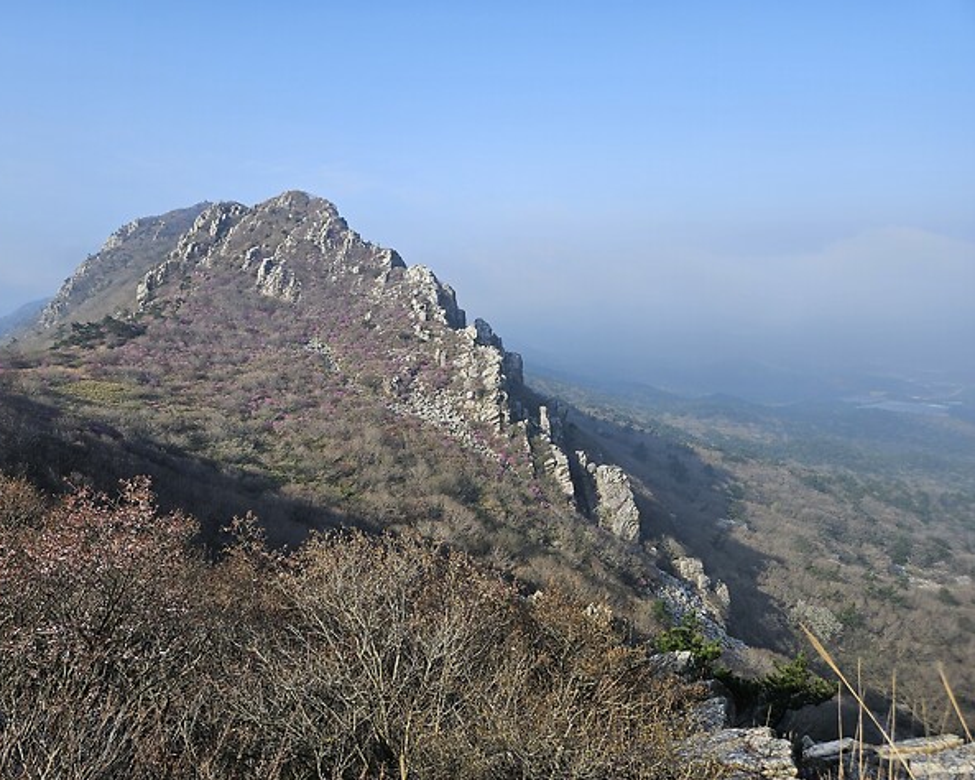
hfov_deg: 68.0
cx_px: 439
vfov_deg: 56.8
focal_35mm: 25
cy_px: 381
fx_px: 721
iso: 25
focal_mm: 5.4
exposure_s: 1/2021
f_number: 1.8
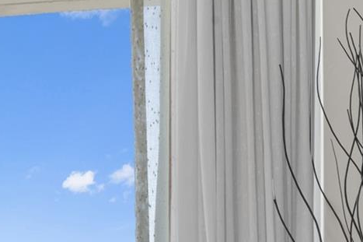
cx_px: -132
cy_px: 333
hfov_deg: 16.0
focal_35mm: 120
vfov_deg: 11.1
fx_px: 1210
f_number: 11
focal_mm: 35
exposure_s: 1/5
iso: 250
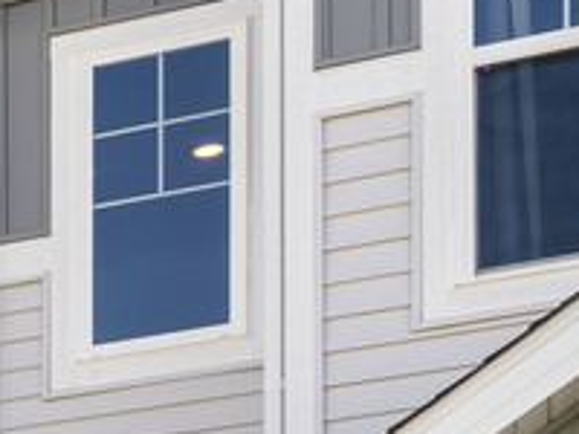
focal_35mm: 158
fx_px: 2648
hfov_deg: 9.7
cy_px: 940
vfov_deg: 8.7
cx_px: -1138
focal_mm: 20.3
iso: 50
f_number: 9
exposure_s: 1/500
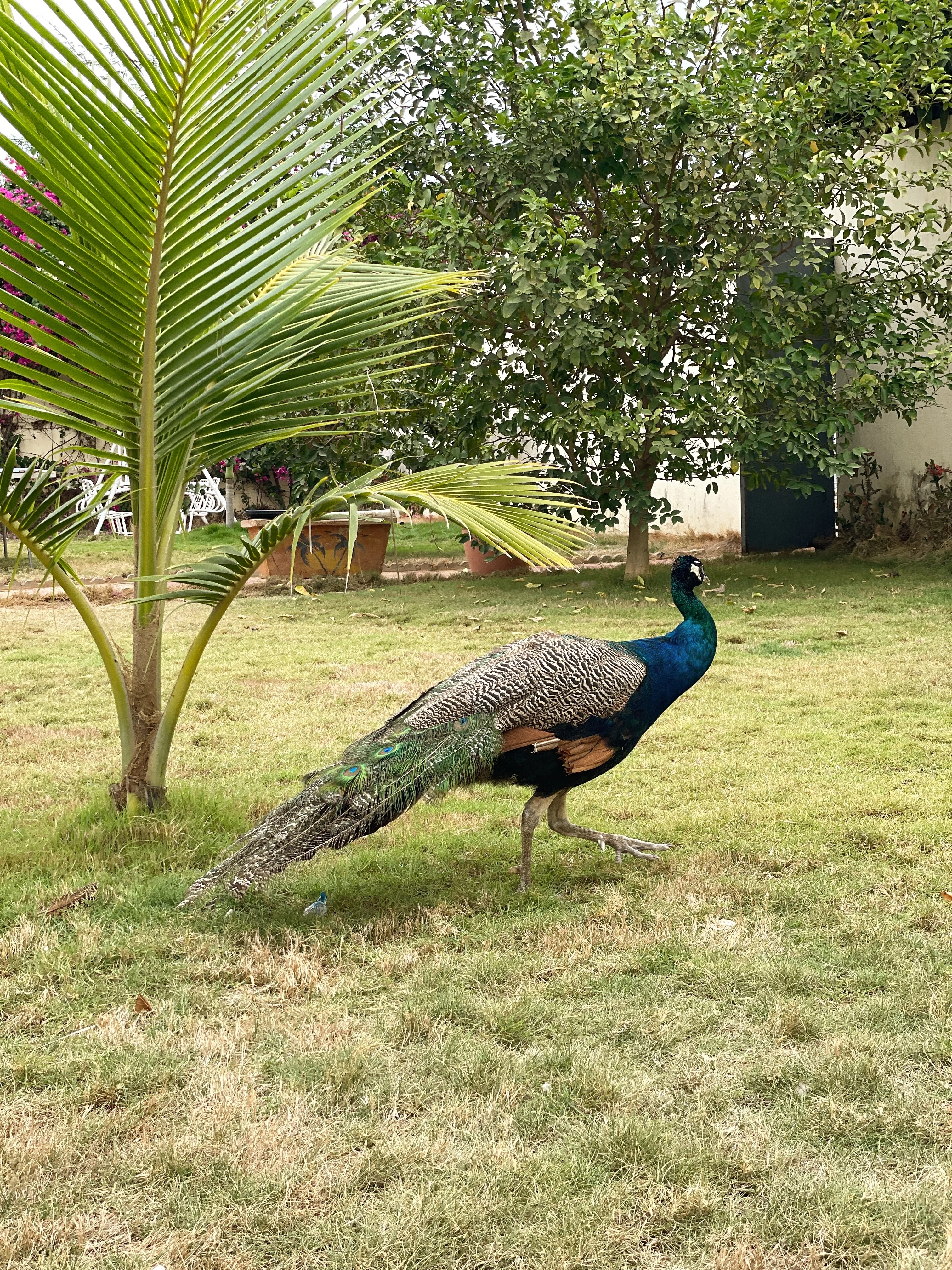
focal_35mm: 52
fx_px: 1907
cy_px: 635
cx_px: 476
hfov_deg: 28.0
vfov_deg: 36.8
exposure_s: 1/737
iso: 32
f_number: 2
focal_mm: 6
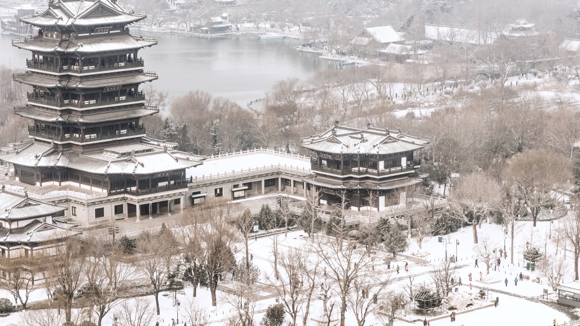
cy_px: 151
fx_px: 1769
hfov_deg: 18.6
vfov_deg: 10.5
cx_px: 246
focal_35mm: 115
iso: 100
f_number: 8
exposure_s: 1/250
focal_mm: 85
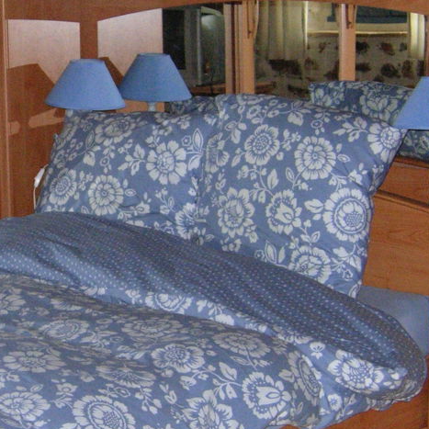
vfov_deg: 16.0
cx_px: 37
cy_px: 228
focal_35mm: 109
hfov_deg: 15.8
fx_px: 1528
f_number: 2.7
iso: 200
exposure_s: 1/181
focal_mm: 7.5
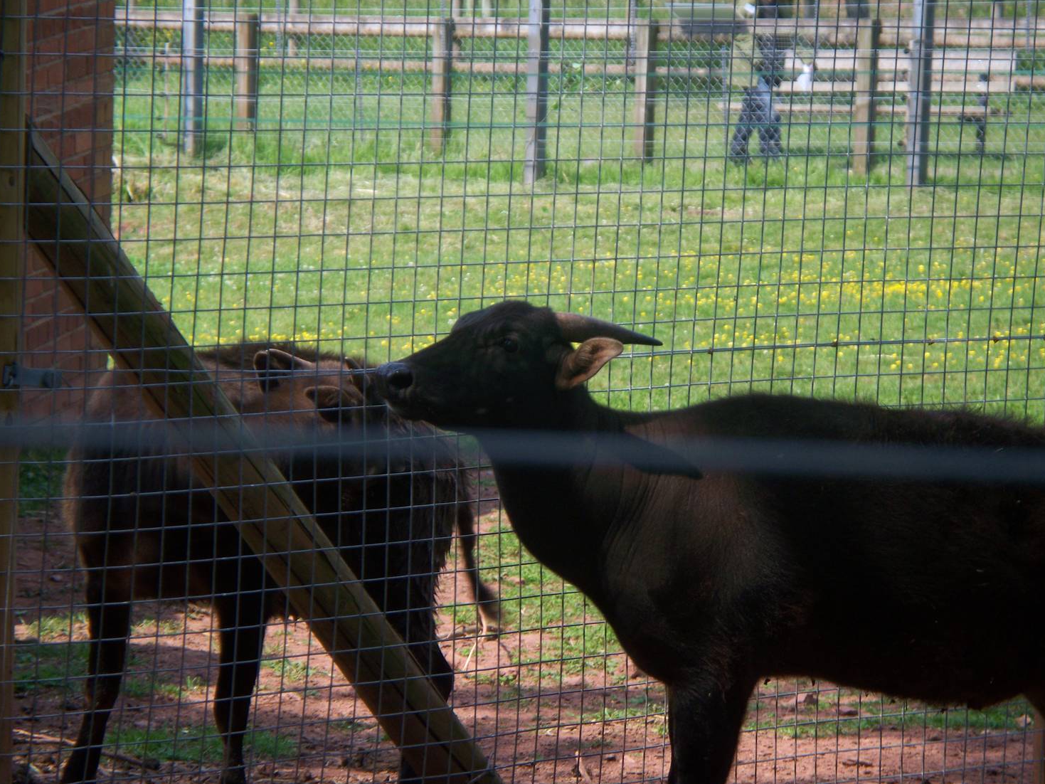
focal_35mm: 196
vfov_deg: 7.6
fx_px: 5917
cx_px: 517
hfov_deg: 10.1
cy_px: 390
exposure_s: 1/200
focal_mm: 37.7
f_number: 5.1
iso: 64
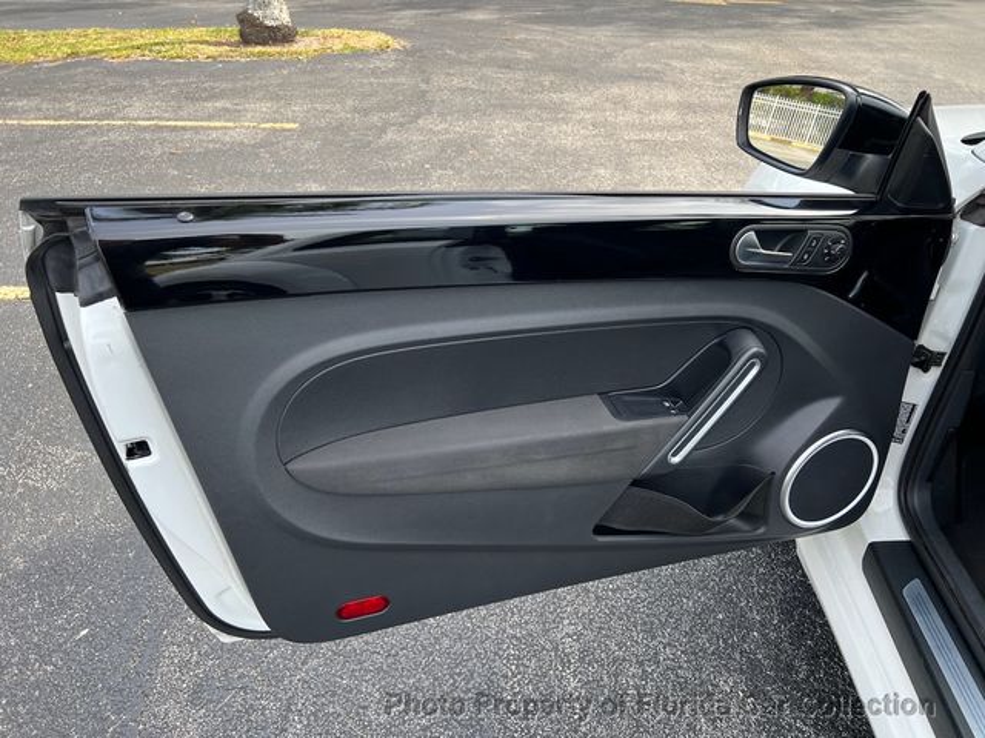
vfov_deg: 53.1
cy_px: 369
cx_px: 492
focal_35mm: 26
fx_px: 740
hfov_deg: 67.3
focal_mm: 5.7
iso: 50
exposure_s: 1/509
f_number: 1.5
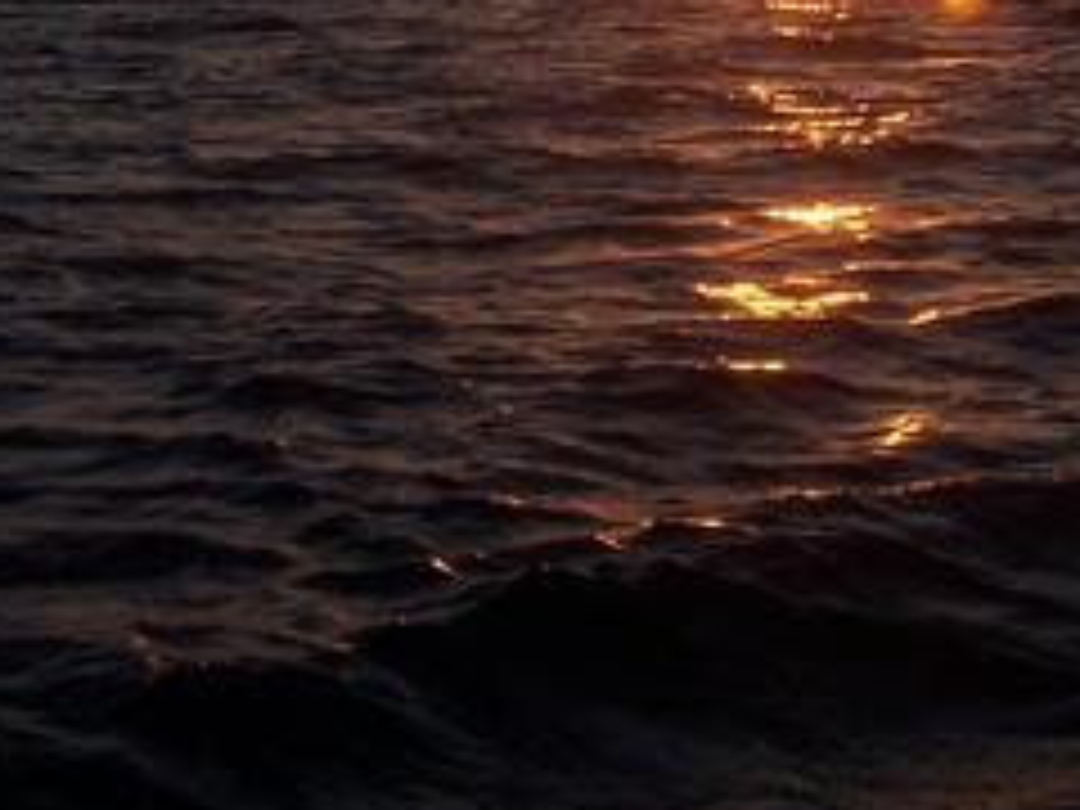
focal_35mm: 96
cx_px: 837
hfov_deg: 20.3
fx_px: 2995
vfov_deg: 15.0
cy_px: -94
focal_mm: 6
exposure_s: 1/750
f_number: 4.8
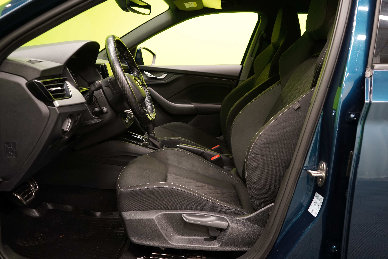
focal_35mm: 29
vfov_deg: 45.0
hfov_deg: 63.7
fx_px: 313
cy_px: 130
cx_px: 194
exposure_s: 1/20
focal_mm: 29
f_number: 5
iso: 1250
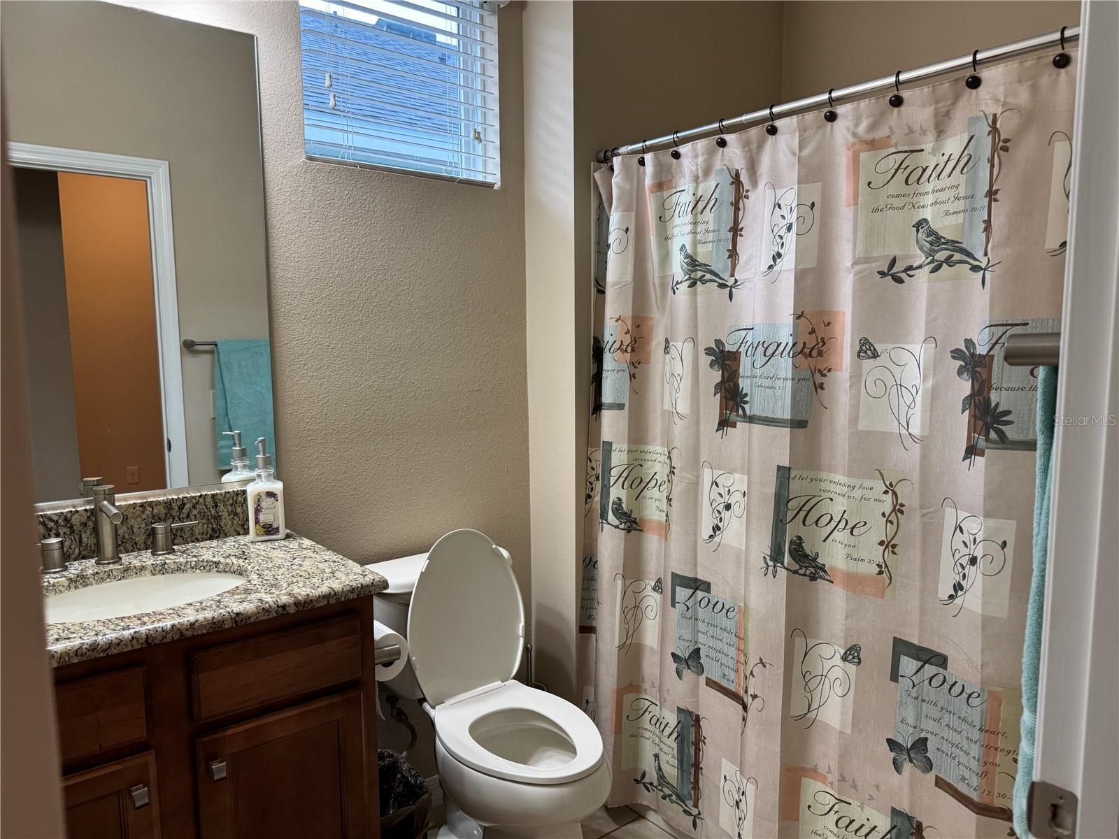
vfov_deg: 56.8
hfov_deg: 71.6
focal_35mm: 24
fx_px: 776
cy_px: 420
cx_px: 560
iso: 160
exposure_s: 1/120
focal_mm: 6.76
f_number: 1.78
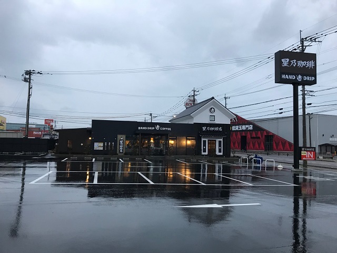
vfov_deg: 49.7
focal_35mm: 28
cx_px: 168
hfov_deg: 63.4
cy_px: 126
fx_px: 273
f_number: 1.8
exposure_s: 1/30
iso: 40
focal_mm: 3.99
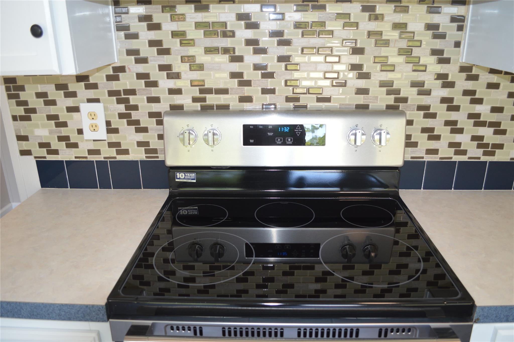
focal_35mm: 27
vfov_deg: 47.8
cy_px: 171
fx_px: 385
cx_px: 257
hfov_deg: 67.4
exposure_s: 1/60
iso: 450
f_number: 3.5
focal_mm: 18
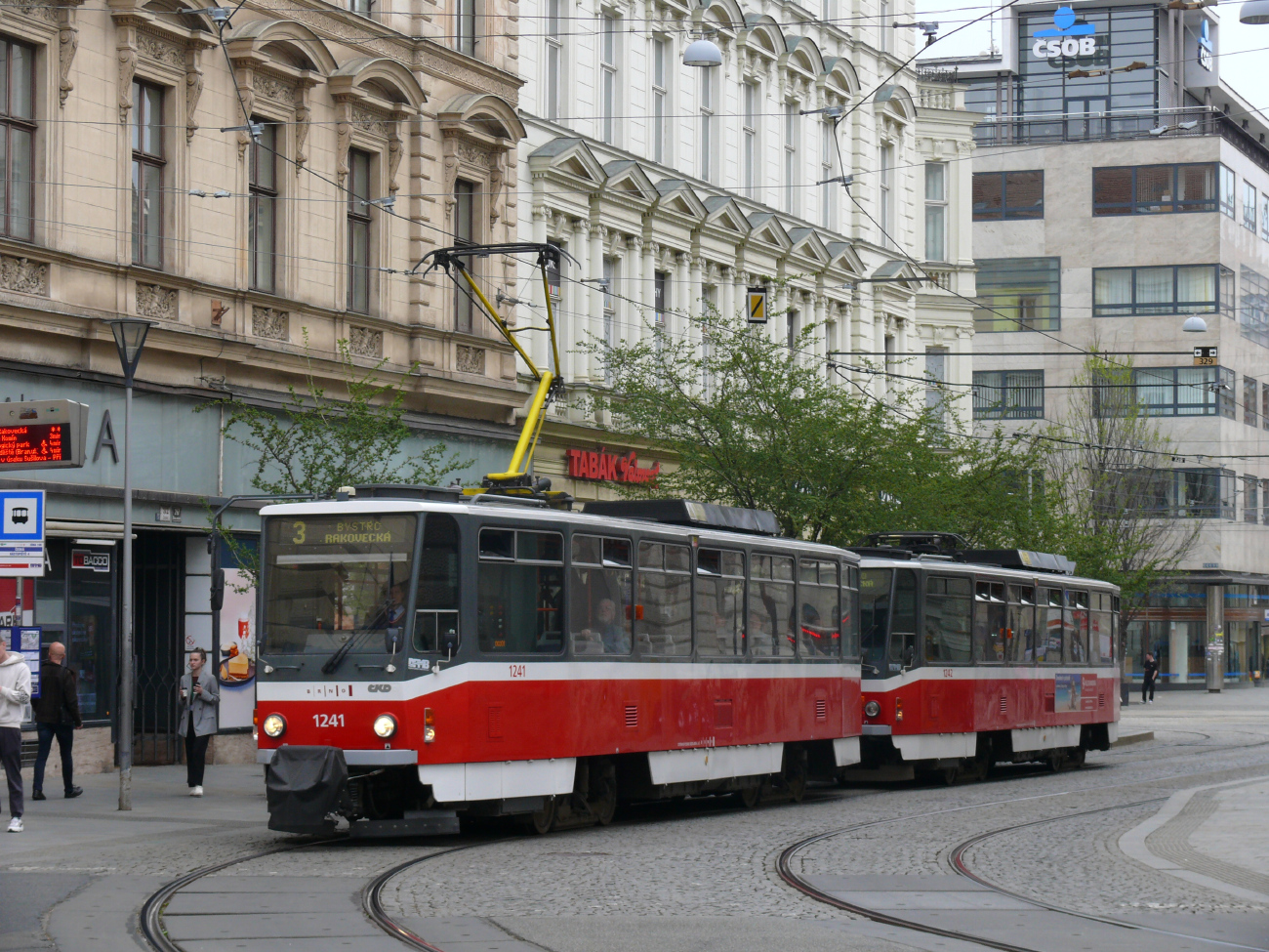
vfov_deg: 16.1
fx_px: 3373
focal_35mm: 92
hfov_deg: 21.3
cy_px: 476
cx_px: 634
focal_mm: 19.4
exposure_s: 1/200
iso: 100
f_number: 5
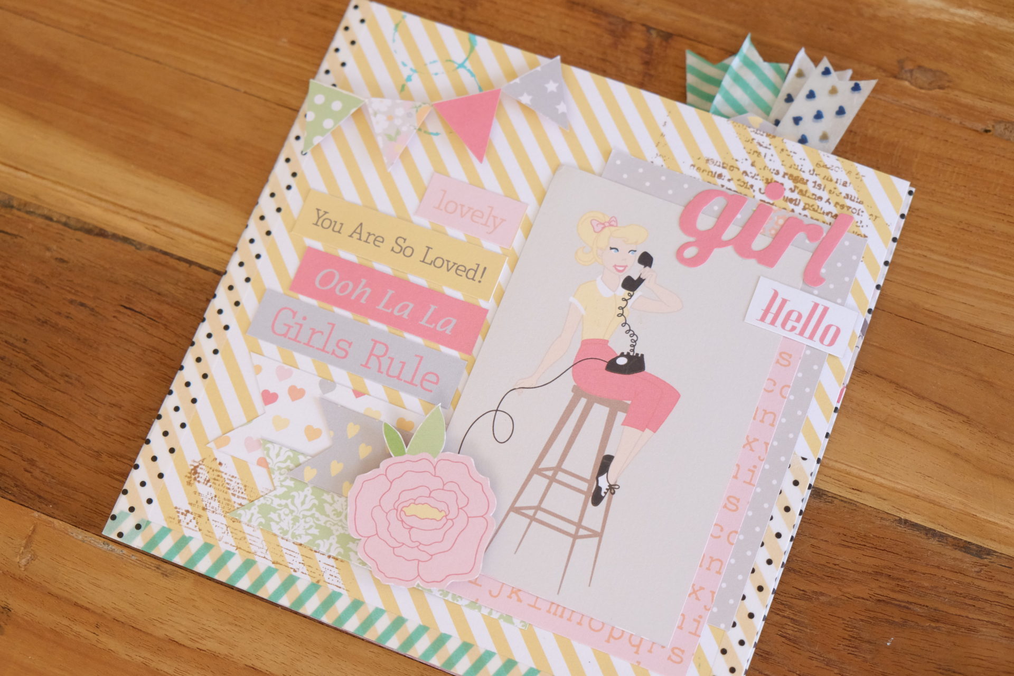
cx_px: 507
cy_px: 338
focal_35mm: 51
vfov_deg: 26.5
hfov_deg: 38.9
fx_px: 1436
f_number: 3.6
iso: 1600
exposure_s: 1/125
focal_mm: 34.3
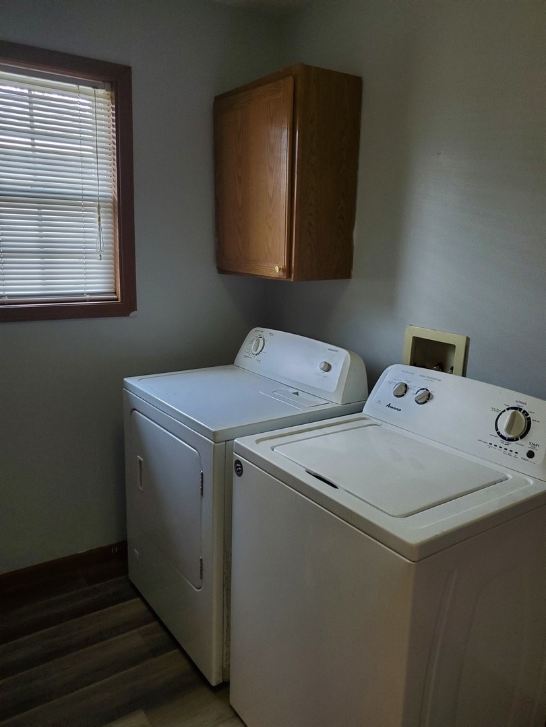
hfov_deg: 53.1
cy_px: 364
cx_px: 273
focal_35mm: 26
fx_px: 547
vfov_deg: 67.3
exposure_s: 1/40
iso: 250
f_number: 1.5
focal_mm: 4.3
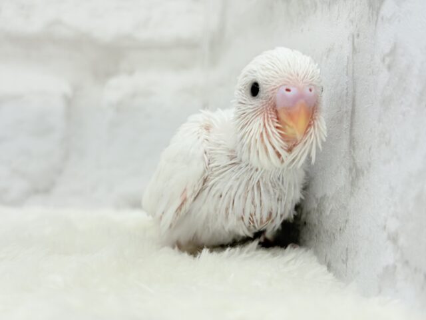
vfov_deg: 28.0
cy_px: 160
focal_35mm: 52
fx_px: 640
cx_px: 213
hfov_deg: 36.8
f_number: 1.6
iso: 32
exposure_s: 1/50
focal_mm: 5.96
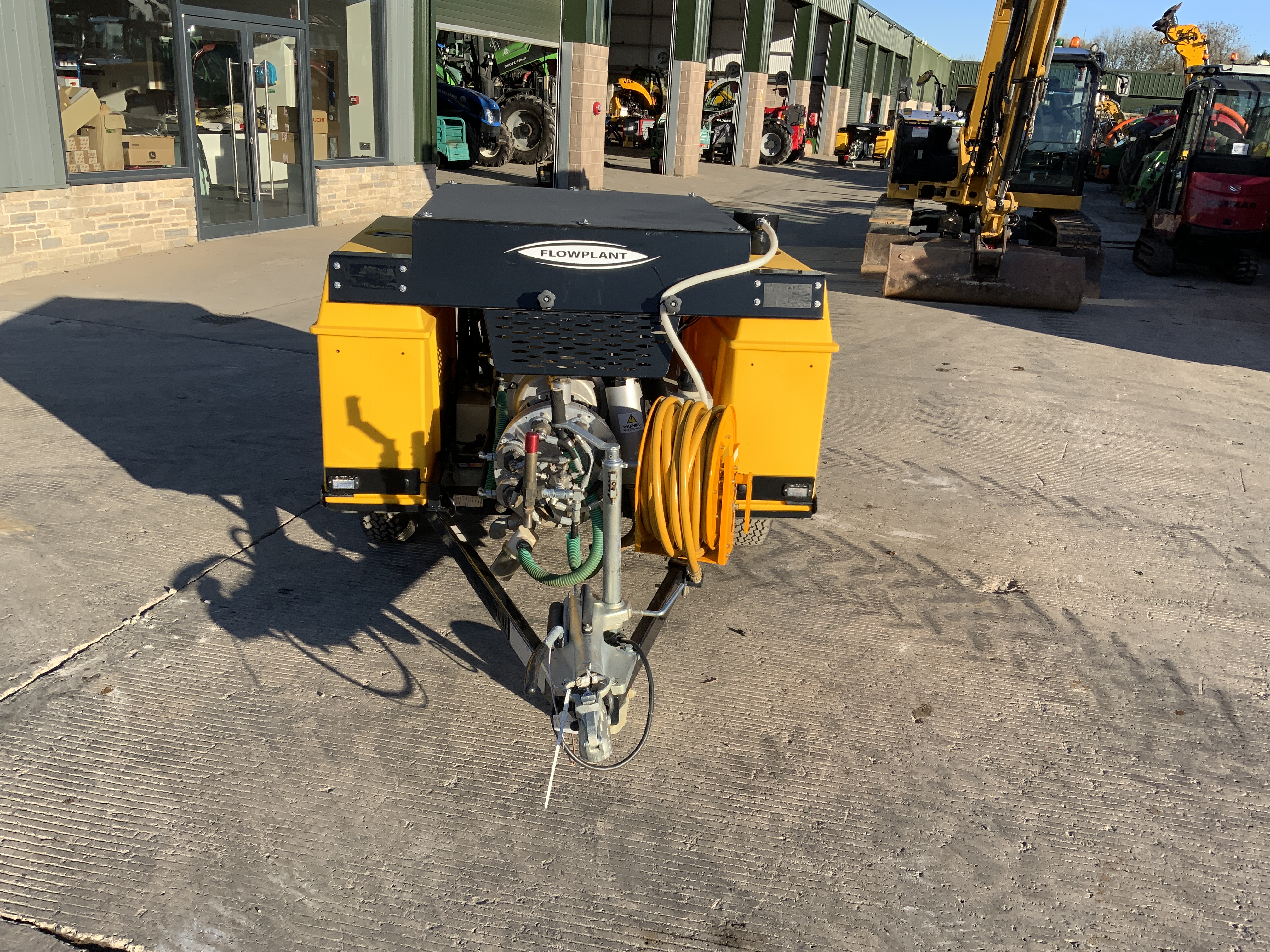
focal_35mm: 29
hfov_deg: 61.7
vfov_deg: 48.2
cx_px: 635
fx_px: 1064
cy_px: 476
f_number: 1.8
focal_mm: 3
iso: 16
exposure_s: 1/1311
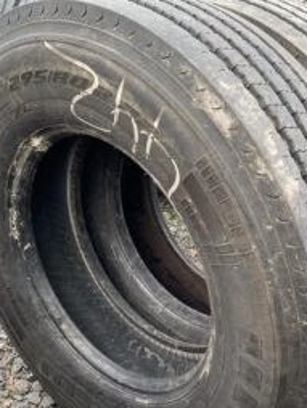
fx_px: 519
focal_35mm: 44
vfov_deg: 42.8
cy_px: 232
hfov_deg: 32.9
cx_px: 177
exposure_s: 1/122
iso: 32
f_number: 1.8
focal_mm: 4.25
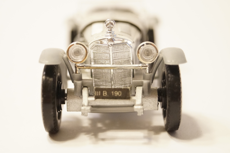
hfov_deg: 24.7
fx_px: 526
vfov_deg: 16.5
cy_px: 76
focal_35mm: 82
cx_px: 115
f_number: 5.6
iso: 2000
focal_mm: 55
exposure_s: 1/100
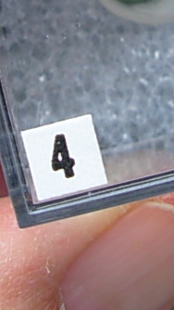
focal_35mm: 127
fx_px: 1041
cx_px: 130
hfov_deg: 9.5
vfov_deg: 16.4
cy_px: -35
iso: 50
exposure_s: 1/114
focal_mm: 6.3
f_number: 2.9
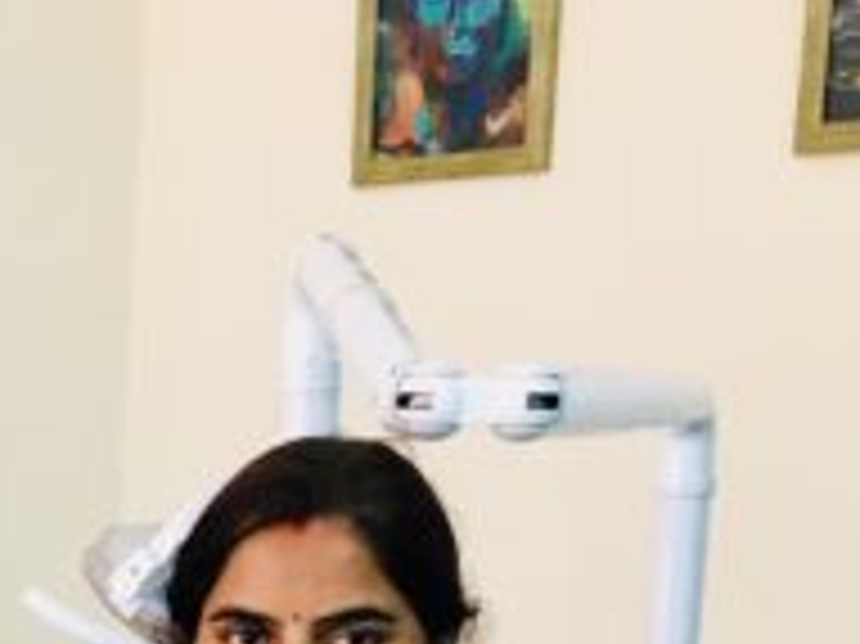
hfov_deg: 19.4
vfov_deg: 14.4
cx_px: -196
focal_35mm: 95
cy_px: 984
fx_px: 2359
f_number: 2.2
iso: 125
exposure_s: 1/33
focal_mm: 4.15
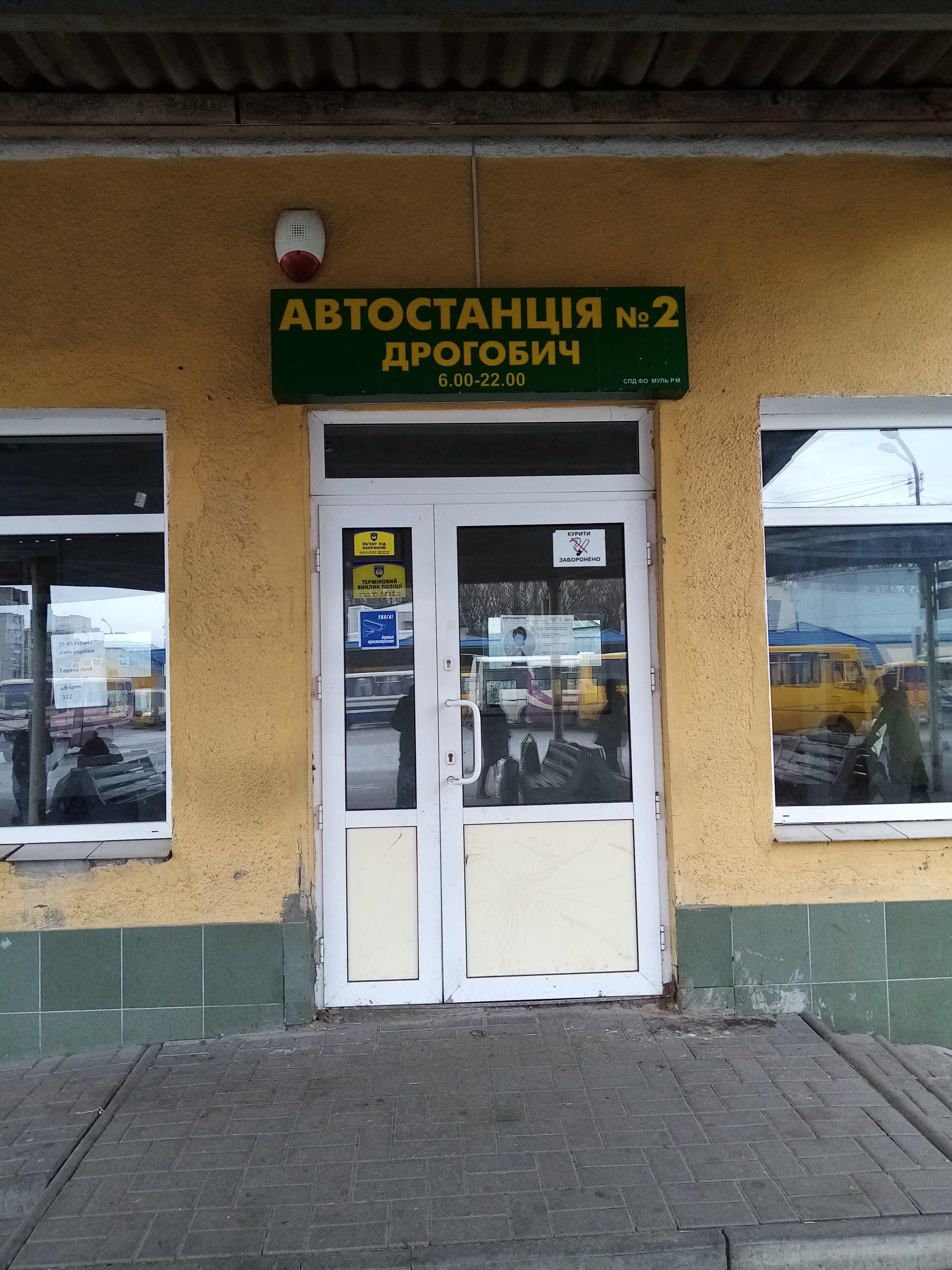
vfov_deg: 65.3
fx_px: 990
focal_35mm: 27
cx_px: 490
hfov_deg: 51.3
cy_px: 623
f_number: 1.8
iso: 212
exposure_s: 1/100
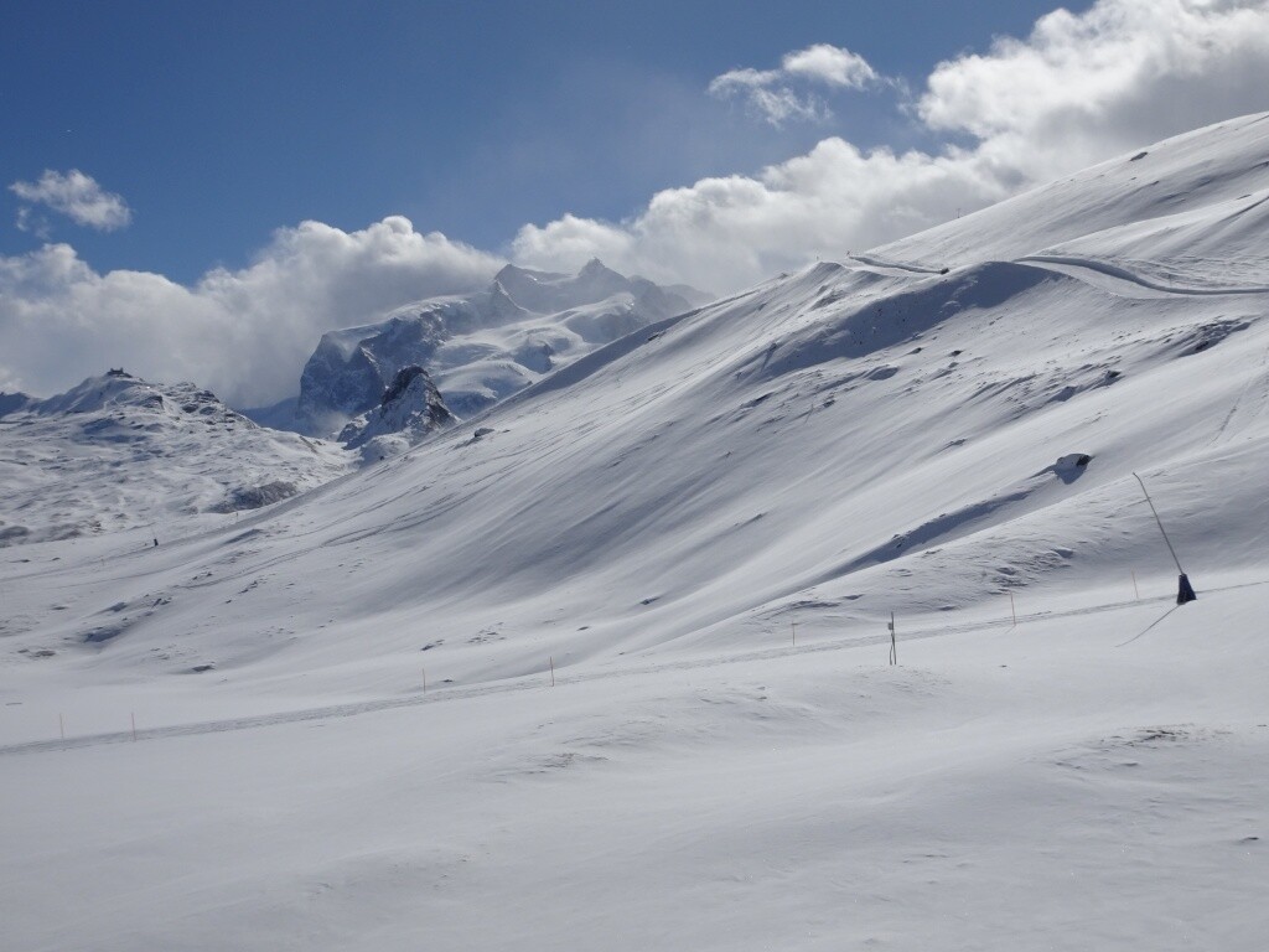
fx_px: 1760
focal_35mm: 48
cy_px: 476
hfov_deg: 39.7
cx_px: 634
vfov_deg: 30.3
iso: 80
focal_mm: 8.18
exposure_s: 1/2000
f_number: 5
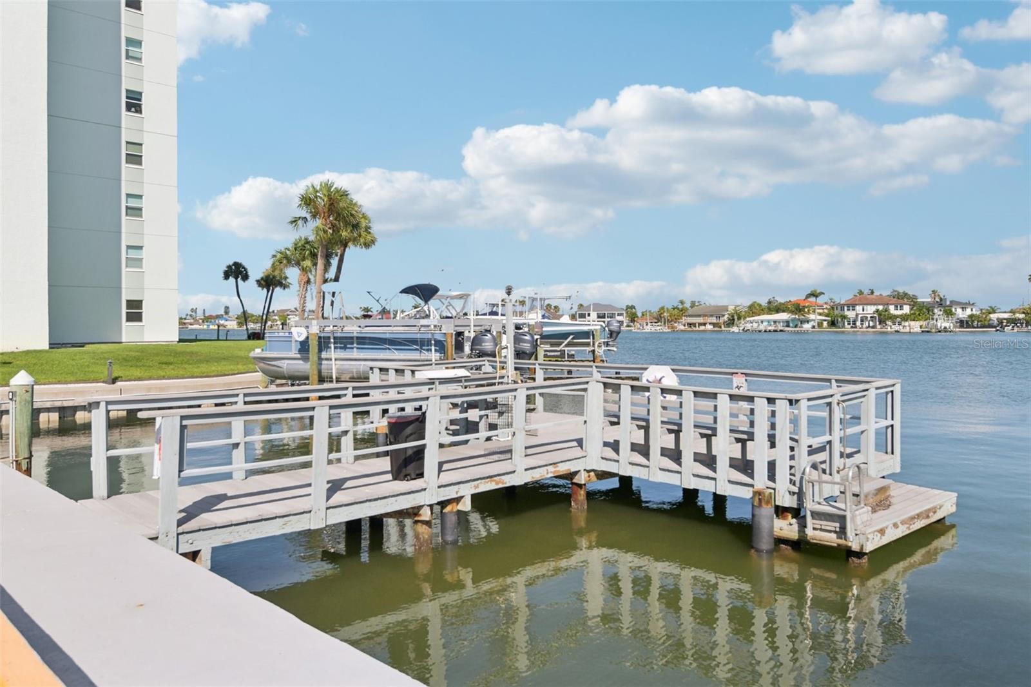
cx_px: 516
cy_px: 344
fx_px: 744
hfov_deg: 69.4
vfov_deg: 49.5
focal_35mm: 26
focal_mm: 26
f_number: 8
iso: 400
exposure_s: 1/2000
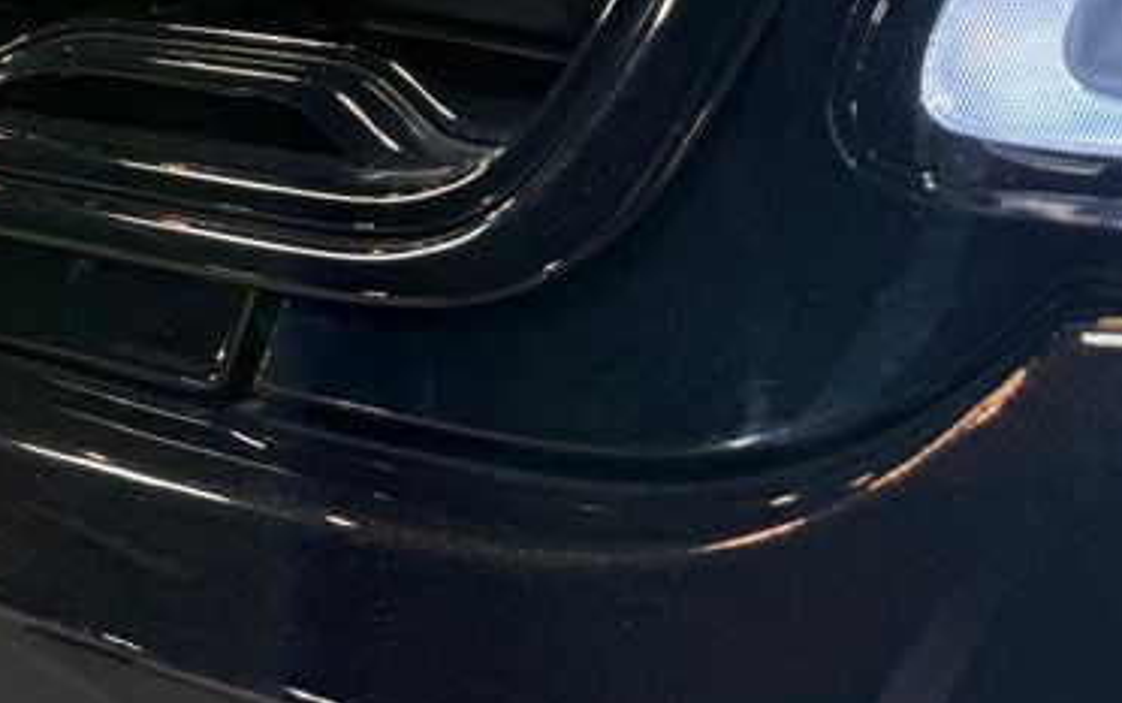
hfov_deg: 27.7
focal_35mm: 70
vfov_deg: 16.8
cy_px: -368
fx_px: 2142
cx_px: 12
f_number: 1.78
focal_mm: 6.76
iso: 64
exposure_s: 1/167
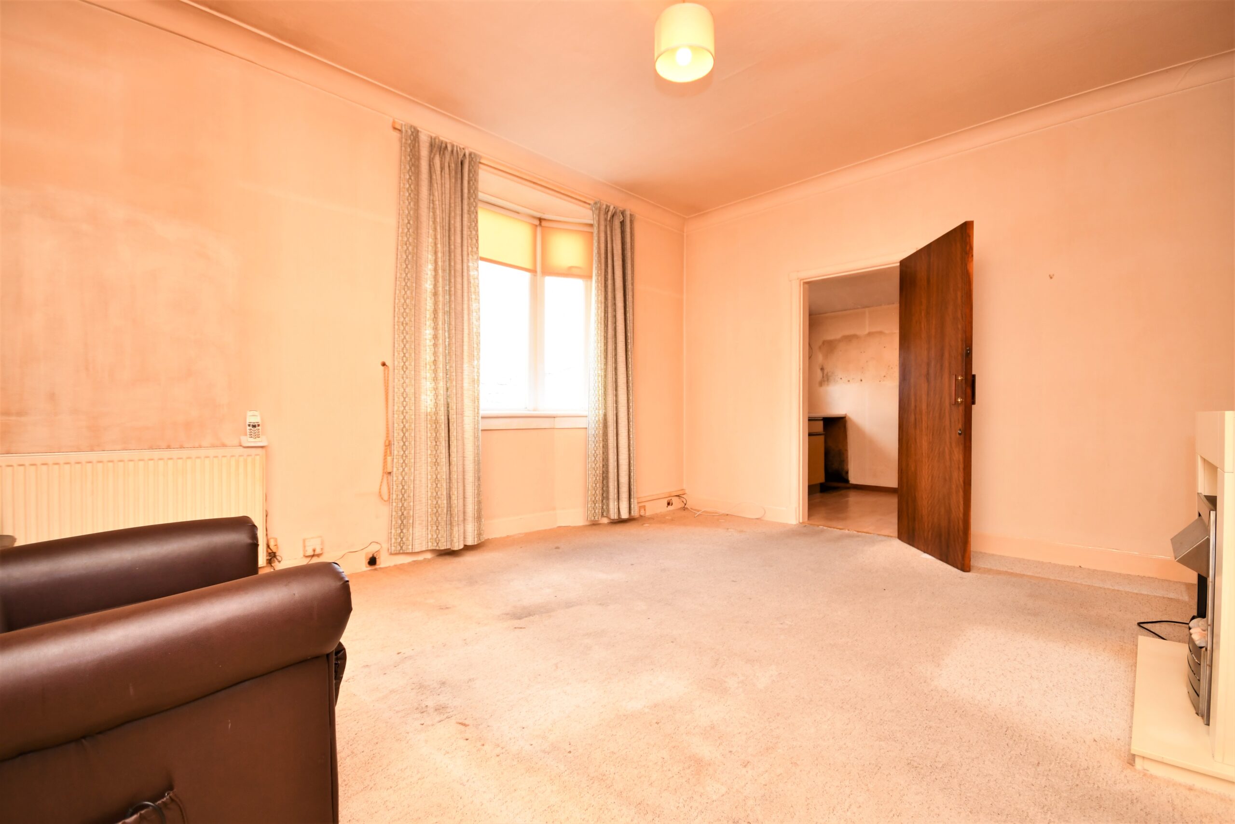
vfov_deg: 77.3
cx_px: 618
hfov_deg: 100.4
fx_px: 515
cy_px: 412
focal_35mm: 15
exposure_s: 1/60
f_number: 4
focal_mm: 10
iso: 500
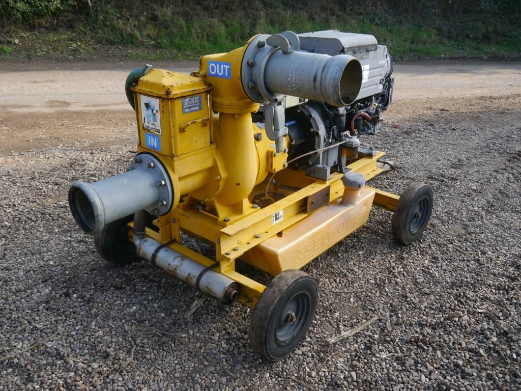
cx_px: 260
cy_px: 196
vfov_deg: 44.2
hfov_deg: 56.8
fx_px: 482
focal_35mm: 32
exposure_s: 1/200
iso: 160
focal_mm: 16
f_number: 5
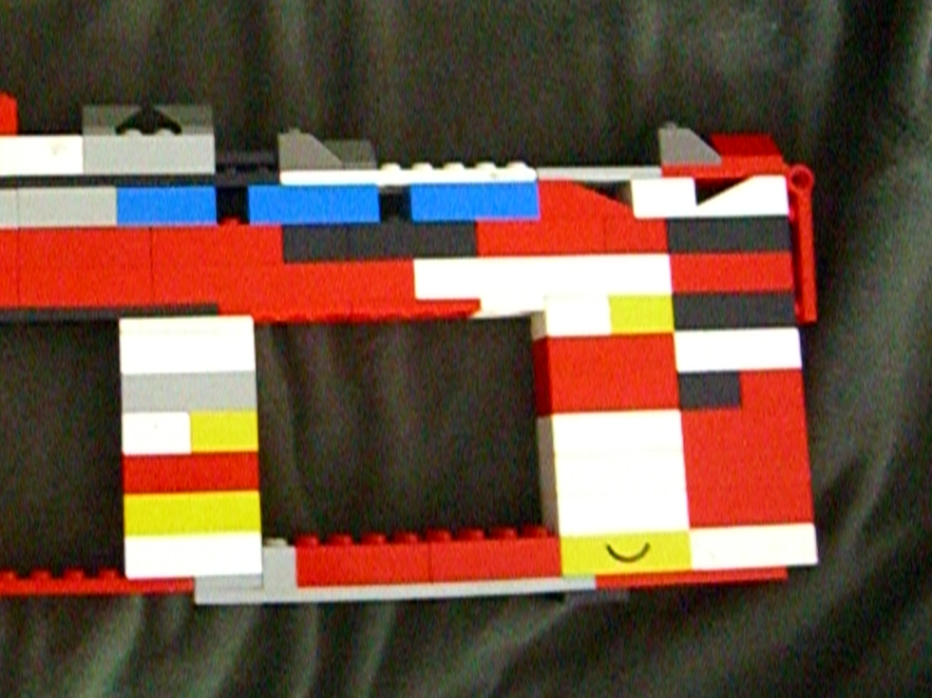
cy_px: 173
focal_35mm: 62
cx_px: 188
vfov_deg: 23.4
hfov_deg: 30.5
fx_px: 1669
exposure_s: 1/50
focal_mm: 7.9
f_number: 2.8
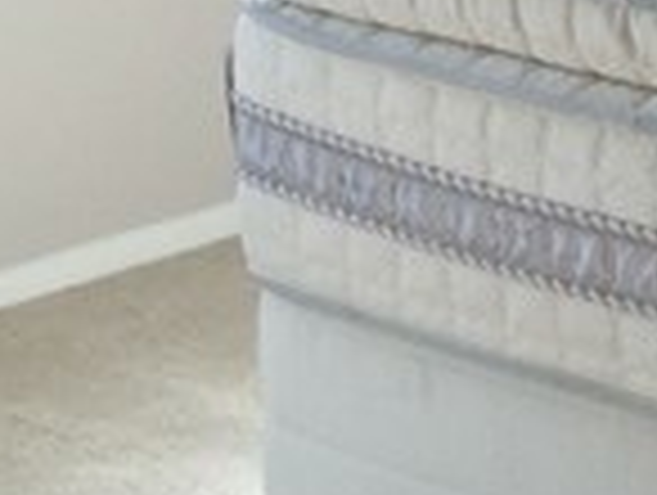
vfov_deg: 7.0
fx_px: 3859
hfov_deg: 8.7
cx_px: 1638
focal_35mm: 203
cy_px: -630
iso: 64
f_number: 2.2
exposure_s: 1/120
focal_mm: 4.15
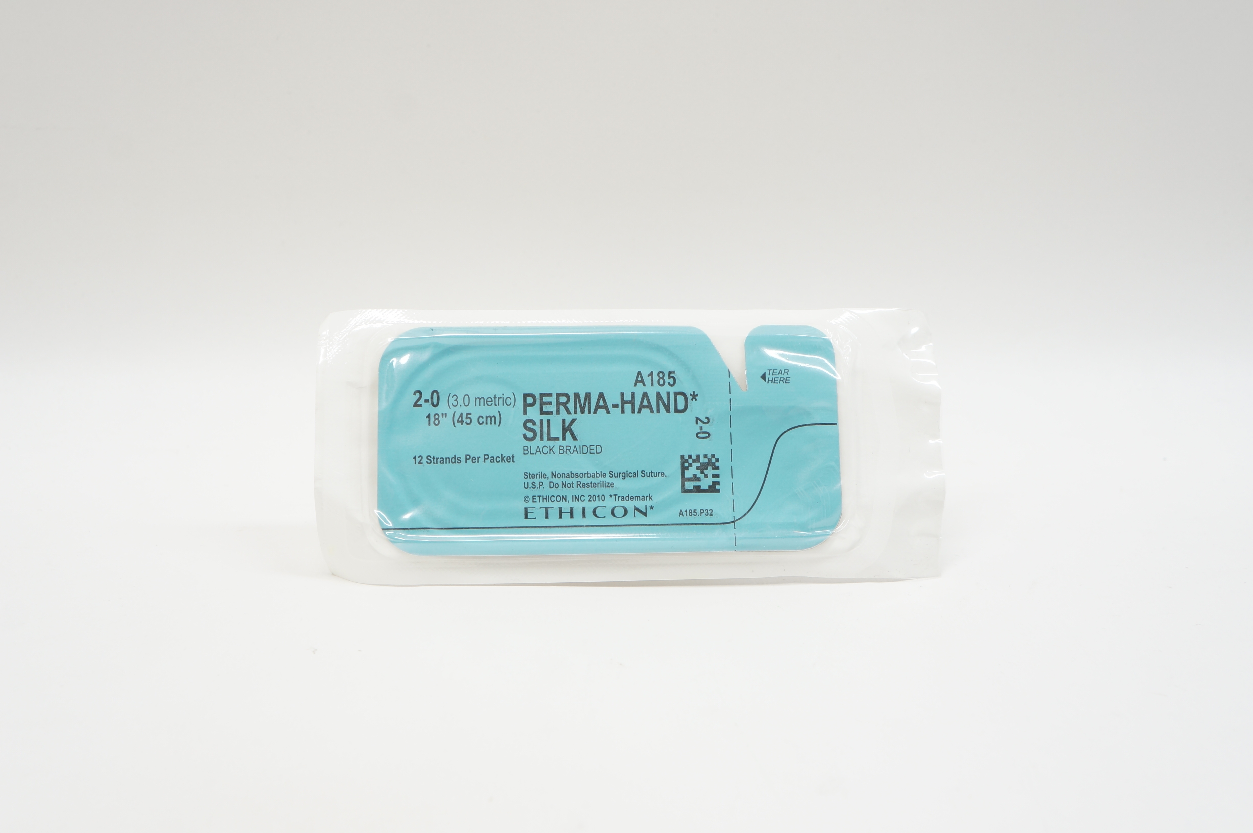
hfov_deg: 46.4
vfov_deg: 31.8
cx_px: 626
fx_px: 1460
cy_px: 416
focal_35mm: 42
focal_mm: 28
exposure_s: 1/40
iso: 400
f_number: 7.1
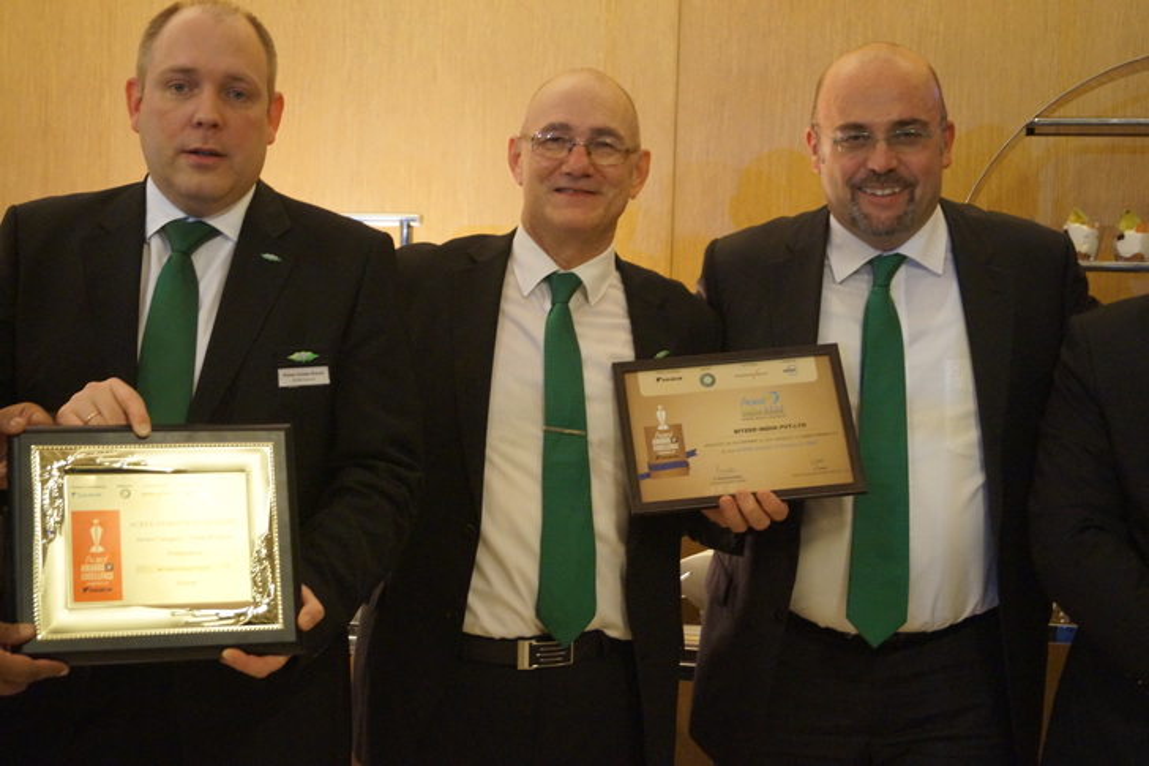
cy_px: 383
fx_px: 1675
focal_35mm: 52
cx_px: 574
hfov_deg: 37.9
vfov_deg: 25.7
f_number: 5
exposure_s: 1/40
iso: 3200
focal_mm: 35
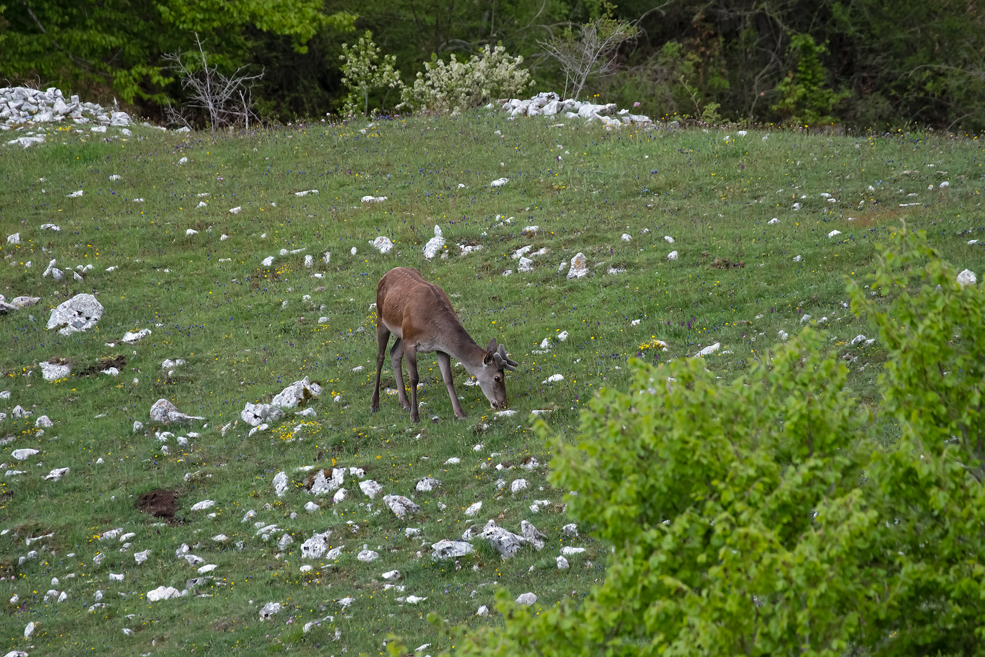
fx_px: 16418
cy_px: 328
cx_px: 492
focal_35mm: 600
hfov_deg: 3.4
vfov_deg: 2.3
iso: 1600
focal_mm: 400
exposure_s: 1/100
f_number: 7.1
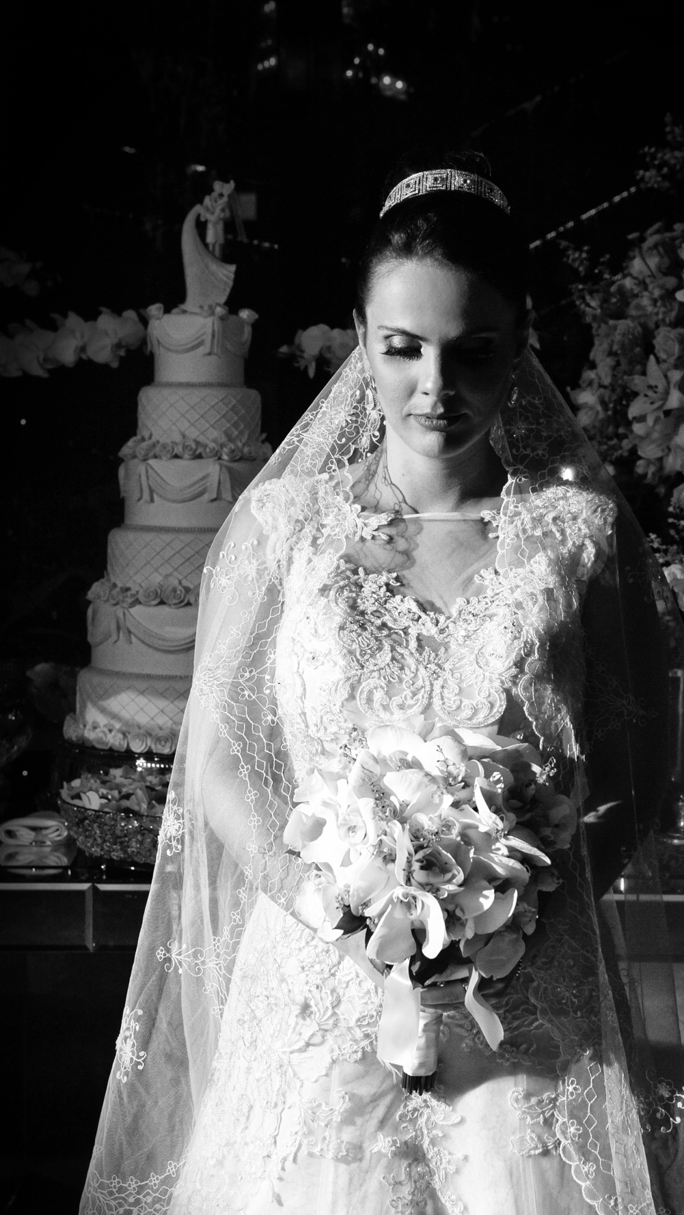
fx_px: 2257
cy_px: 604
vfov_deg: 30.2
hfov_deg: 17.2
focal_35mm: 70
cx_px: 406
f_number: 11
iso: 3200
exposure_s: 1/200
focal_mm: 66
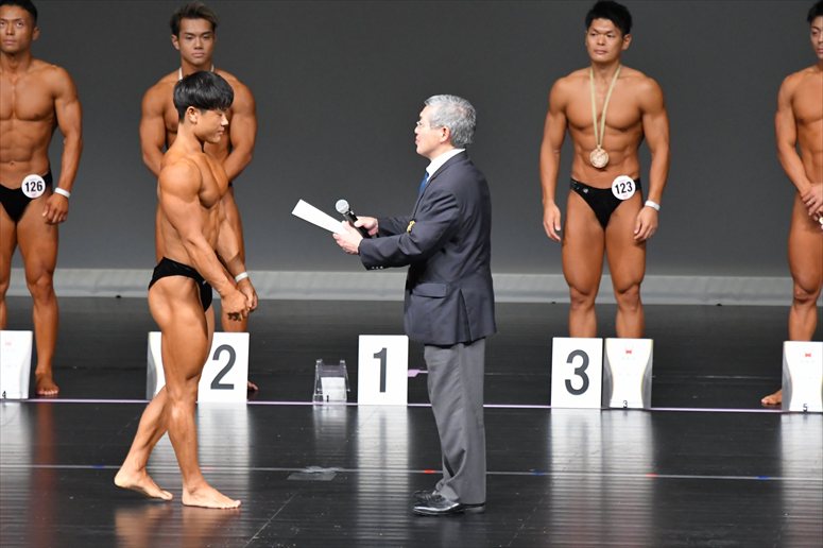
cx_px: 412
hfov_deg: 6.5
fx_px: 7198
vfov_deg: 4.4
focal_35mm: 315
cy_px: 274
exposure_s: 1/400
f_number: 5.6
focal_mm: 210
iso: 5000
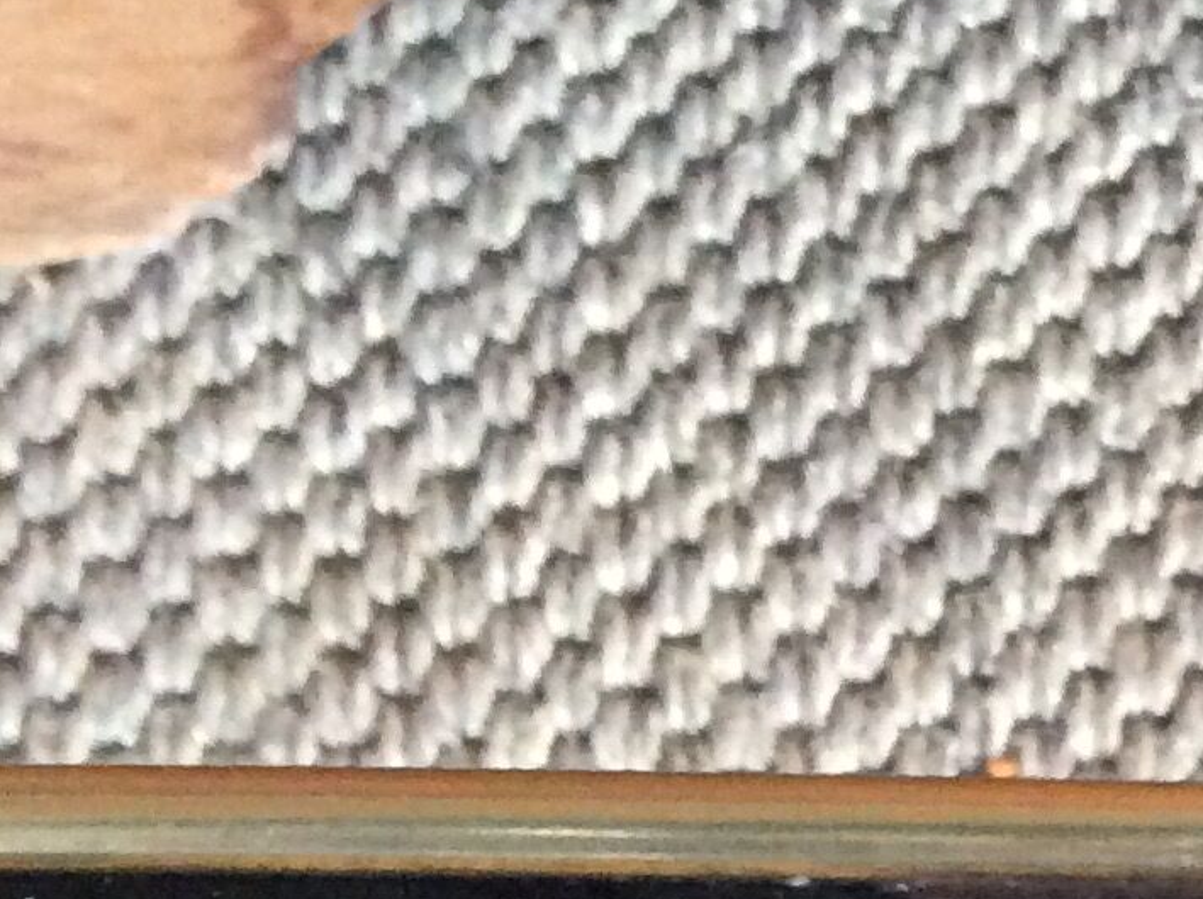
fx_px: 4061
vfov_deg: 11.8
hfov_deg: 16.2
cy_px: 1518
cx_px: 1410
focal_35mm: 117
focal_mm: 3.3
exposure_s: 1/17
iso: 400
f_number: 2.4
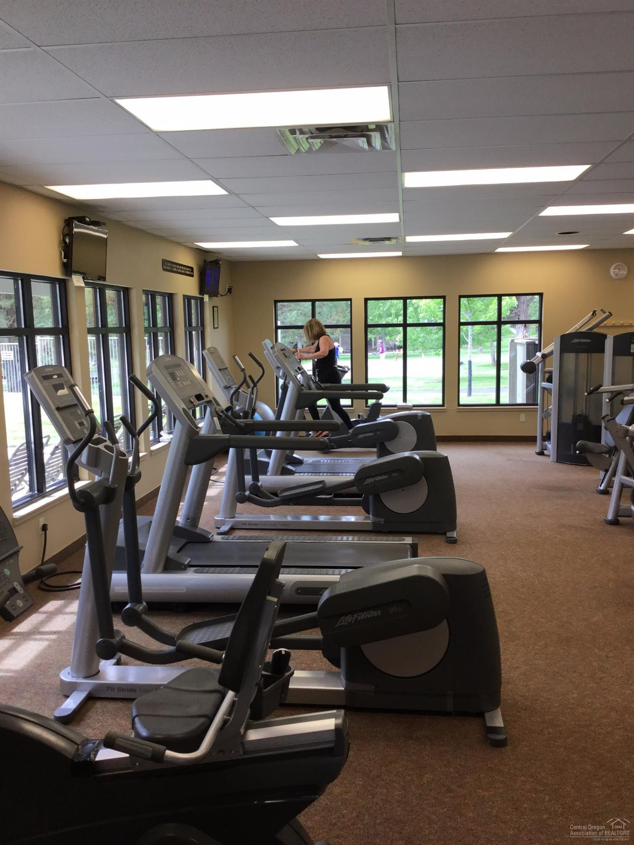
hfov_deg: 45.4
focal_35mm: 31
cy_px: 422
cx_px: 317
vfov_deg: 58.4
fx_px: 757
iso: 25
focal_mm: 3.3
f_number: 2.4
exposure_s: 1/40
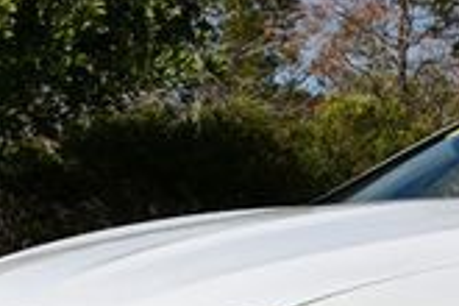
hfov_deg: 11.7
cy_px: 225
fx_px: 2180
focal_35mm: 171
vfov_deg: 8.0
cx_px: 576
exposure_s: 1/400
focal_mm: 22
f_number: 10
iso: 100
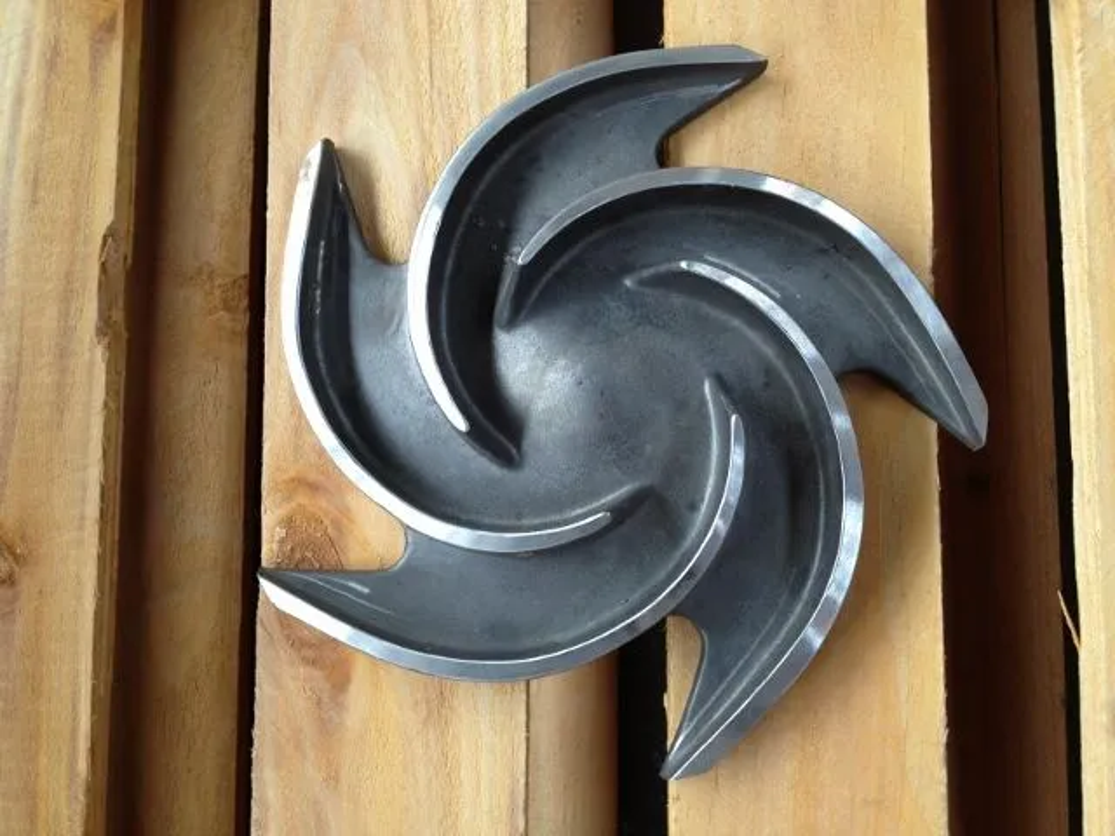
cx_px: 558
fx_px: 1127
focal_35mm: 35
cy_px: 418
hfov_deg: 52.6
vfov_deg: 40.7
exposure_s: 1/24
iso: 64
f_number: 2.4
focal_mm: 4.28
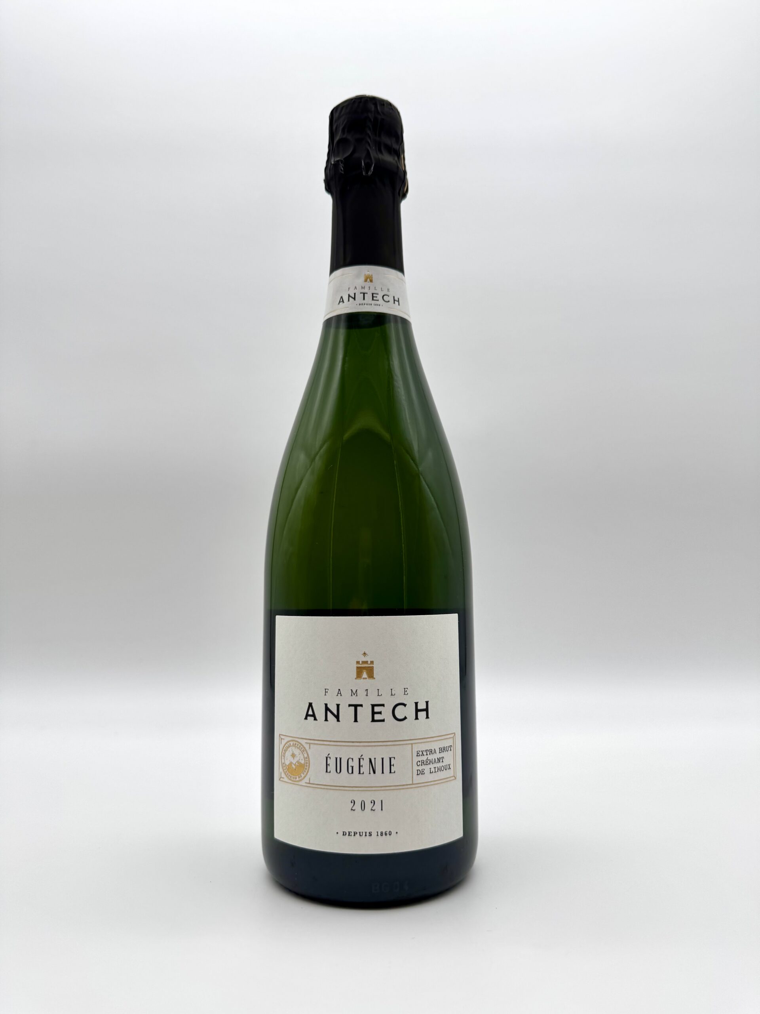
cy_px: 507
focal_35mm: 24
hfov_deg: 56.8
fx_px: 703
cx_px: 380
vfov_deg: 71.6
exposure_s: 1/495
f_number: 1.78
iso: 80
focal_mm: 6.76
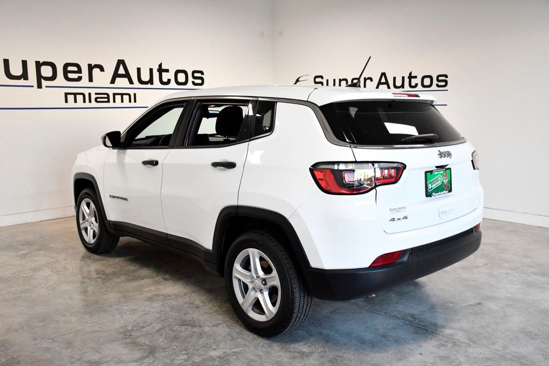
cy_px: 183
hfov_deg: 57.2
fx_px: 503
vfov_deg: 39.9
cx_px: 274
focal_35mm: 33
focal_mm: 22
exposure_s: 1/1250
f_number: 4.5
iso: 2500
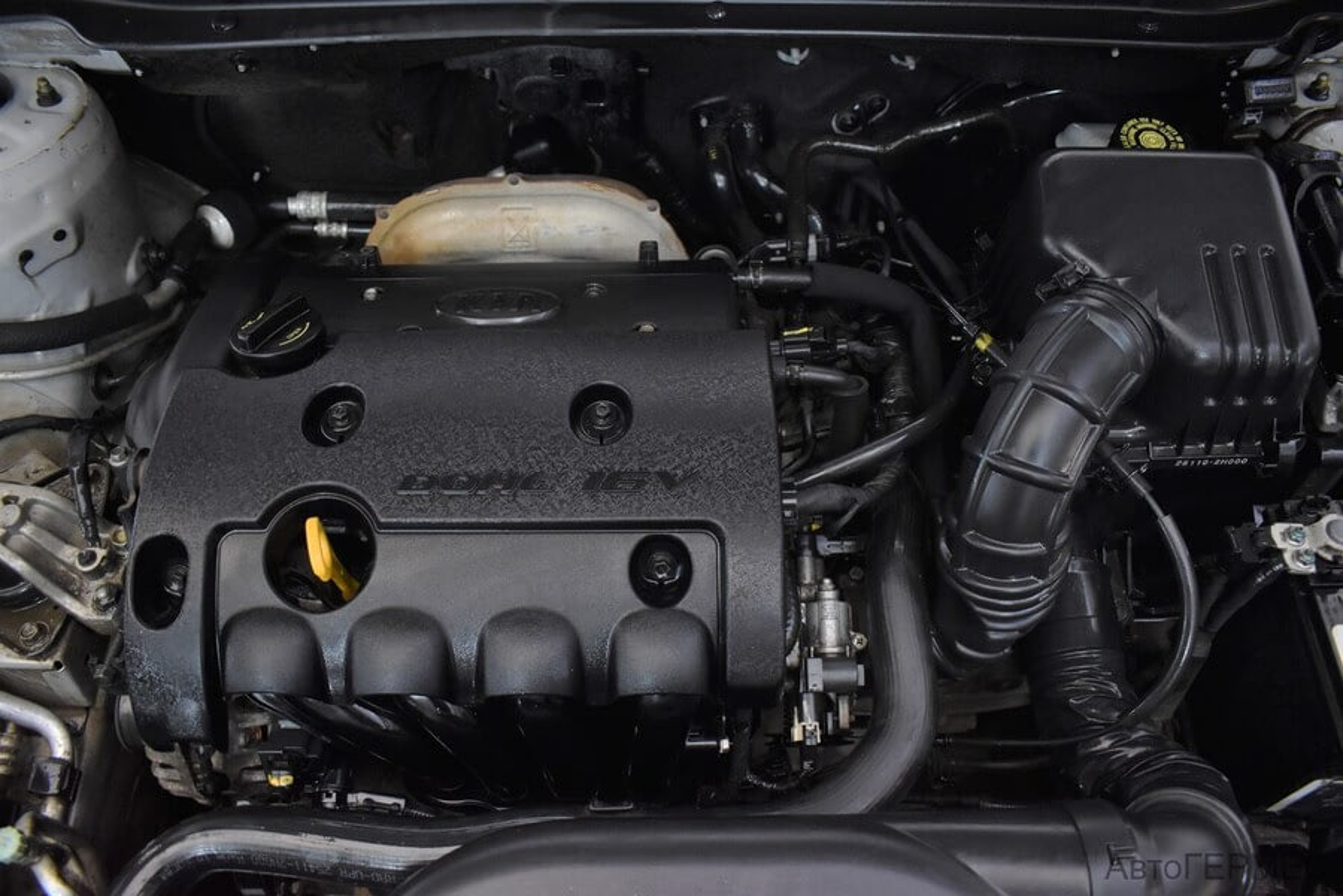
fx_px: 1007
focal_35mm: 27
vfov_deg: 47.9
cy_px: 448
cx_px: 672
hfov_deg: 67.4
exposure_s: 1/60
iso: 1100
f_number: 3.5
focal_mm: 18
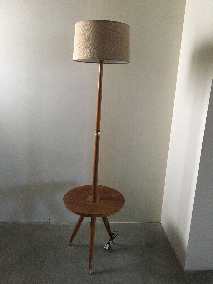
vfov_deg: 61.7
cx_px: 106
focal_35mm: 29
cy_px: 142
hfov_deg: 48.2
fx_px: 238
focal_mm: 4.15
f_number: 2.2
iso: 200
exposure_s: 1/20
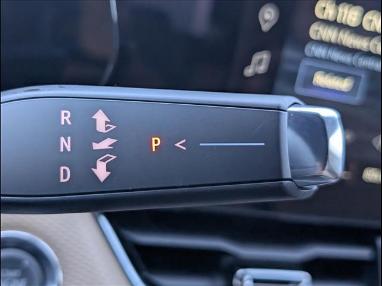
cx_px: 191
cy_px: 143
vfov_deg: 29.7
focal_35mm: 49
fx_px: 541
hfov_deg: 38.9
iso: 412
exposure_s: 1/455
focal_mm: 6.9
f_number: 1.68
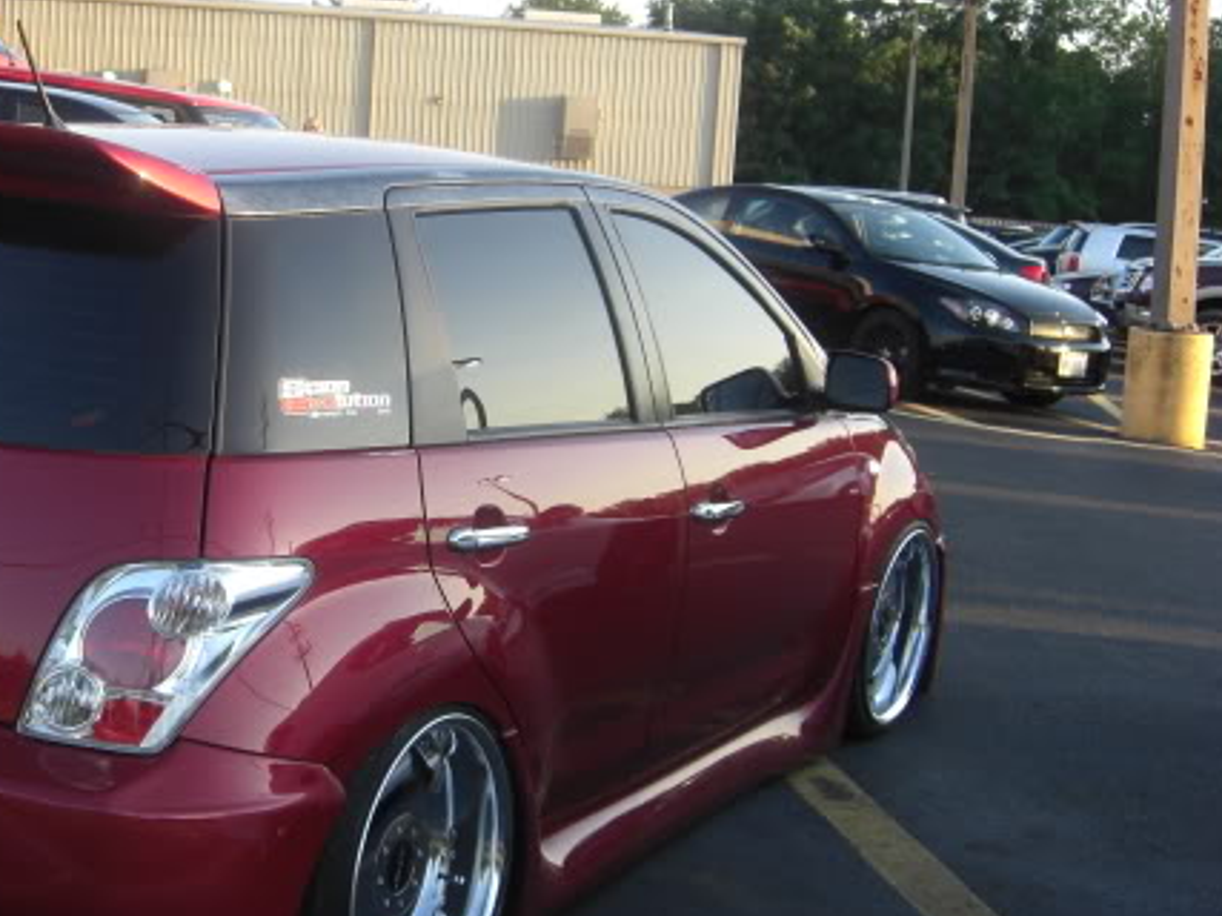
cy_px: 381
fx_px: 2012
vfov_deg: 25.6
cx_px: 323
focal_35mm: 57
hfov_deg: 33.2
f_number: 2.8
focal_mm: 7.9
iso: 80
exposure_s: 1/160
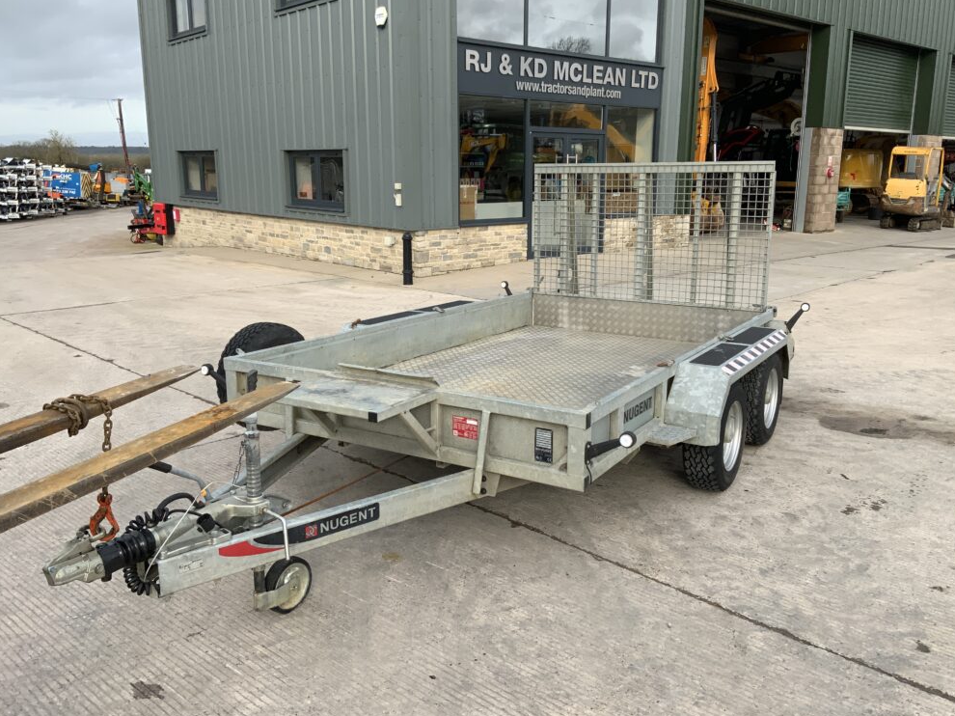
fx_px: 827
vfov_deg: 46.8
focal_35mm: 30
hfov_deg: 60.0
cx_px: 490
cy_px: 350
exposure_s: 1/683
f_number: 1.8
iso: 16
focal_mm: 3
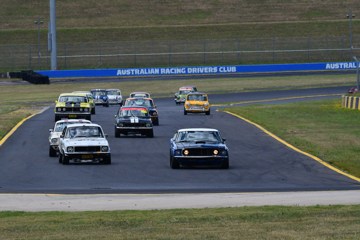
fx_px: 4801
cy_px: 120
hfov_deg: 4.3
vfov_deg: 2.9
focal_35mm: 480
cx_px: 180
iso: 640
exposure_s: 1/640
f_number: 13
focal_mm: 320
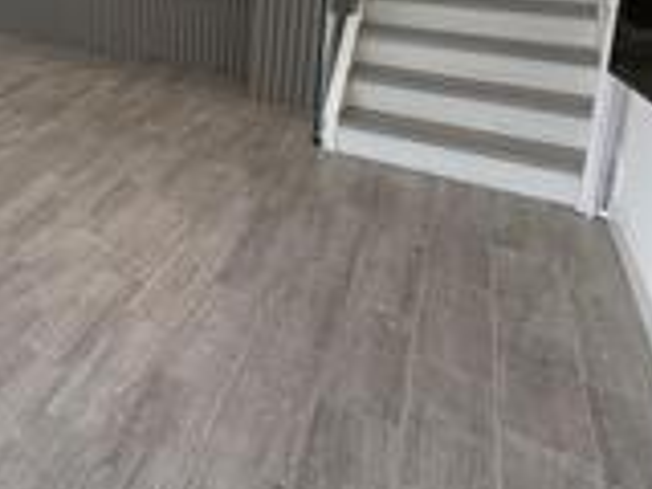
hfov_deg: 39.7
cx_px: -110
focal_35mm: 35
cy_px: -45
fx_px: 659
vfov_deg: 35.1
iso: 125
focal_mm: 2.22
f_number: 2.2
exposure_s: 1/121
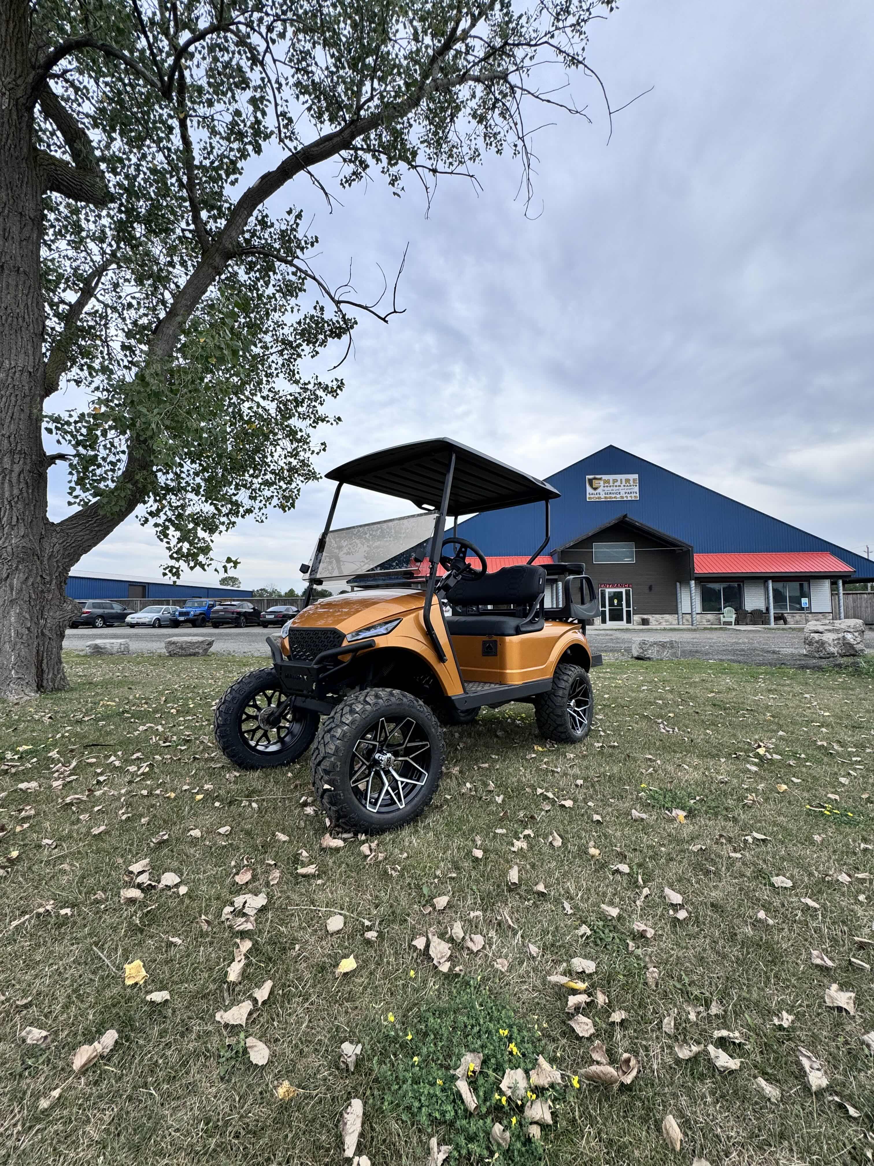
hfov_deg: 85.7
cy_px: 583
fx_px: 471
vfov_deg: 102.1
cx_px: 437
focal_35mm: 14
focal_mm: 2.22
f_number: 2.2
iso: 50
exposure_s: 1/1709
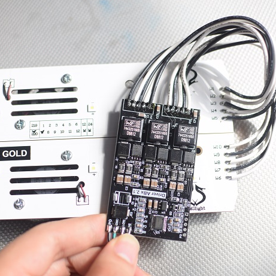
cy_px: 137
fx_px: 610
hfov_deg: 25.5
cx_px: 127
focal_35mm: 68
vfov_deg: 25.5
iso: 160
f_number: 2.5
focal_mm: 35
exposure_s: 1/250
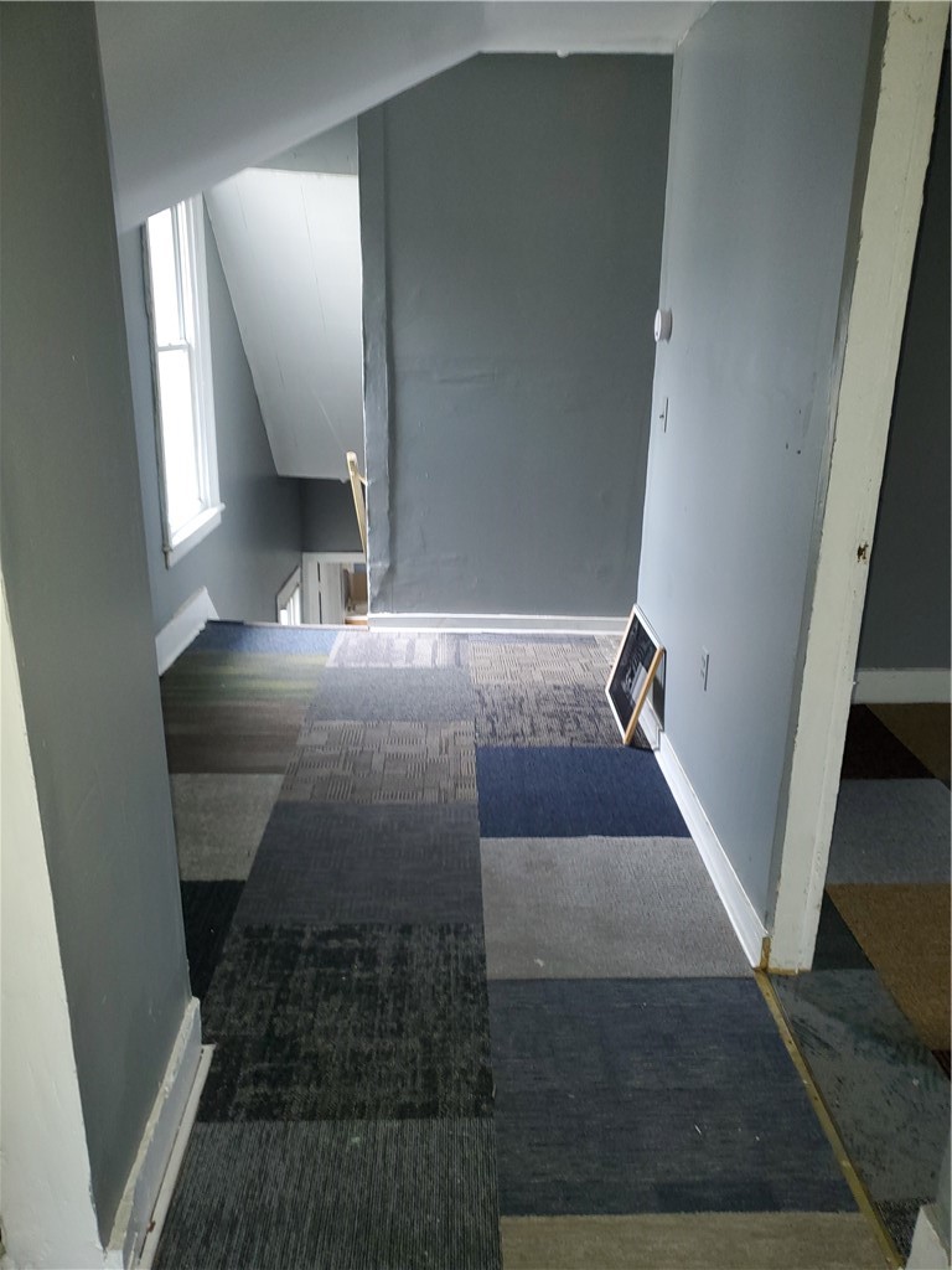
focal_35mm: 26
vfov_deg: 67.3
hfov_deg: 53.1
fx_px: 953
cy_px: 635
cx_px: 476
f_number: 1.5
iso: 125
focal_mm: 4.3
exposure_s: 1/24
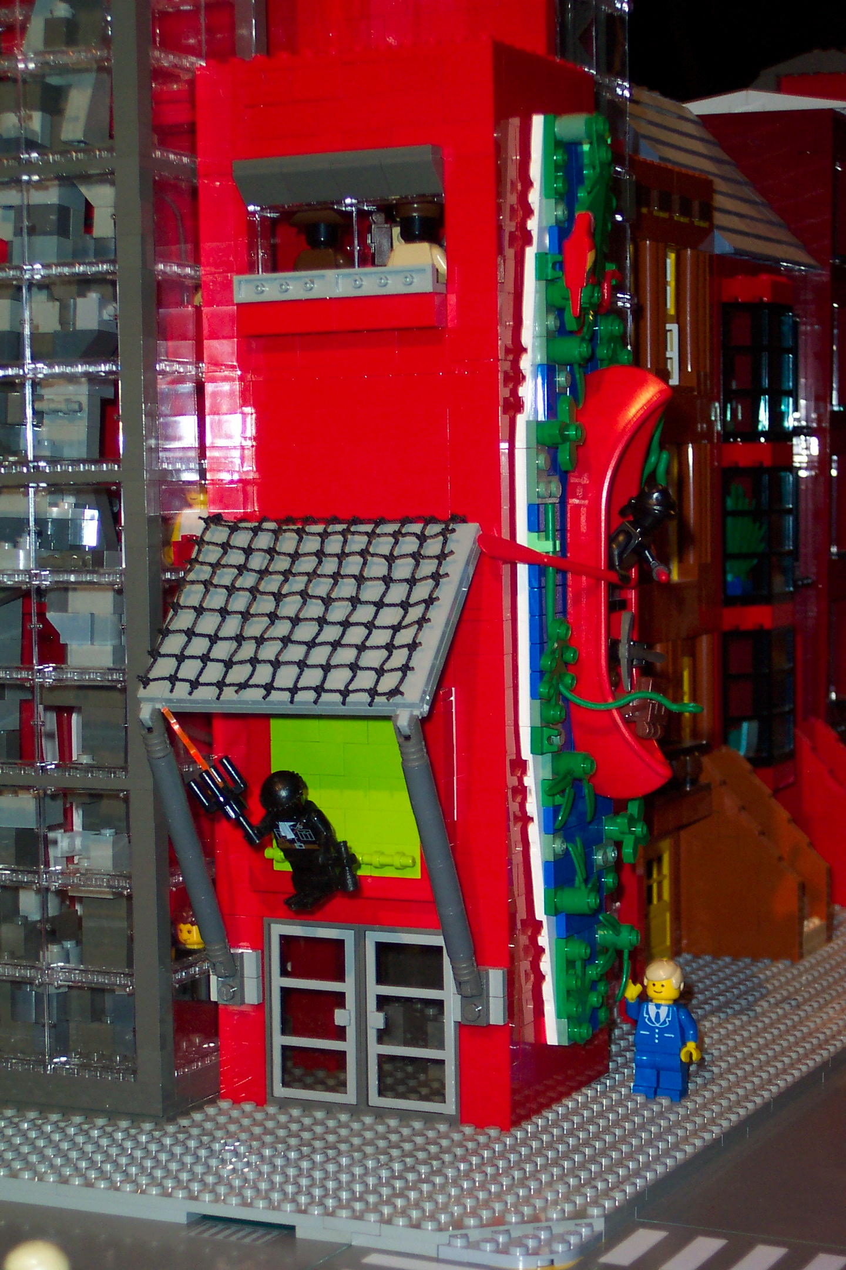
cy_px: 635
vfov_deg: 26.7
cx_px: 423
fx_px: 2679
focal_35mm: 76
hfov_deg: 17.9
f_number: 4
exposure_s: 1/60
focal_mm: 16
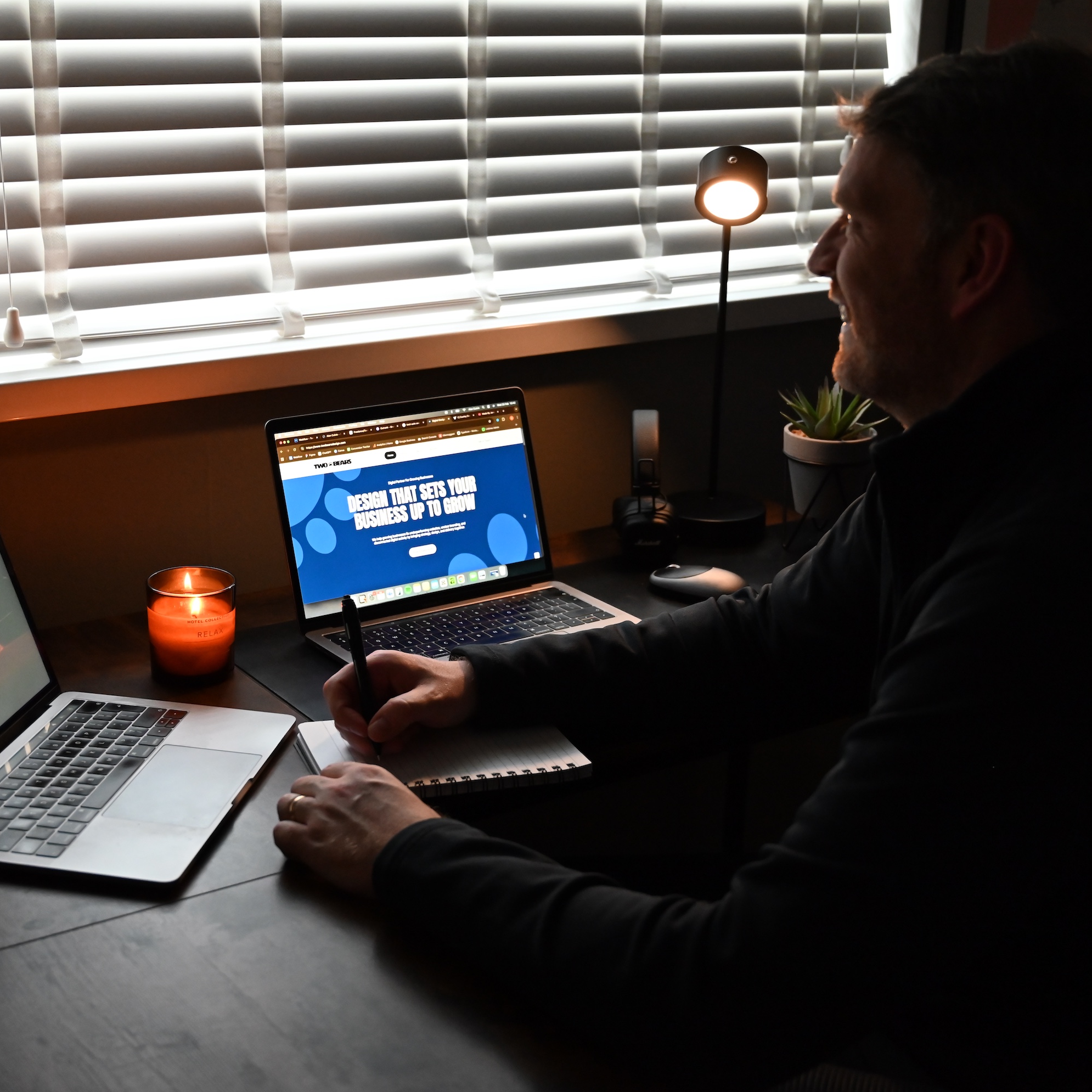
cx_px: 497
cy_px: 548
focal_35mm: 50
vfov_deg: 34.0
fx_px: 1785
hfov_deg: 34.0
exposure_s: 1/100
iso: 3200
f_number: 4
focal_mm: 39
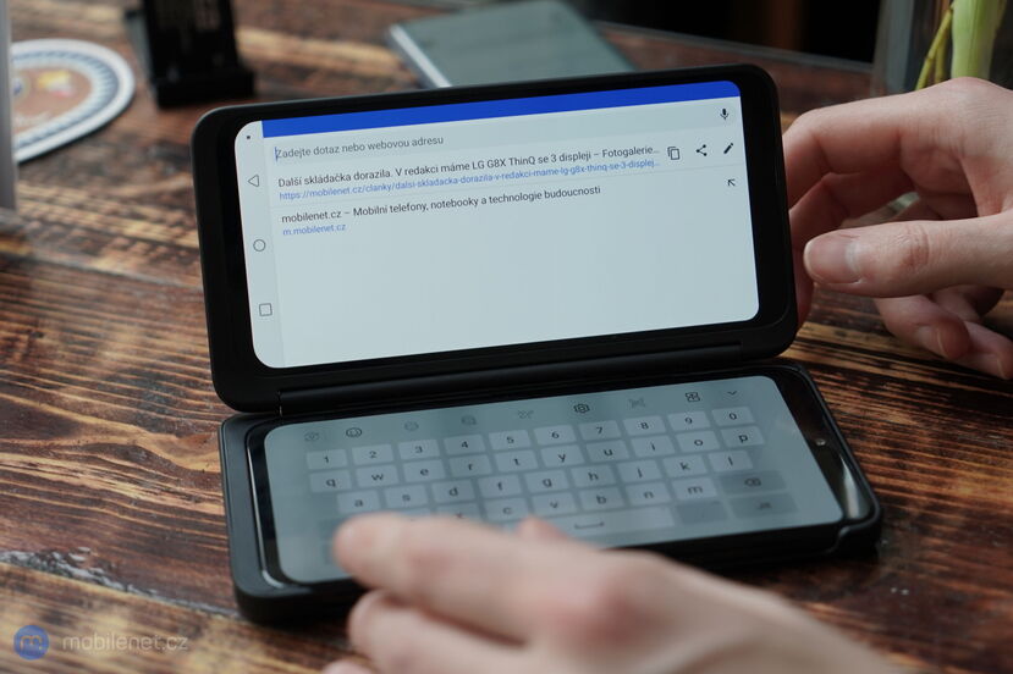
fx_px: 1575
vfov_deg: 24.2
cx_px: 506
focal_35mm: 56
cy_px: 337
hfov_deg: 35.7
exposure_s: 1/200
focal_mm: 56
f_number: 4
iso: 320
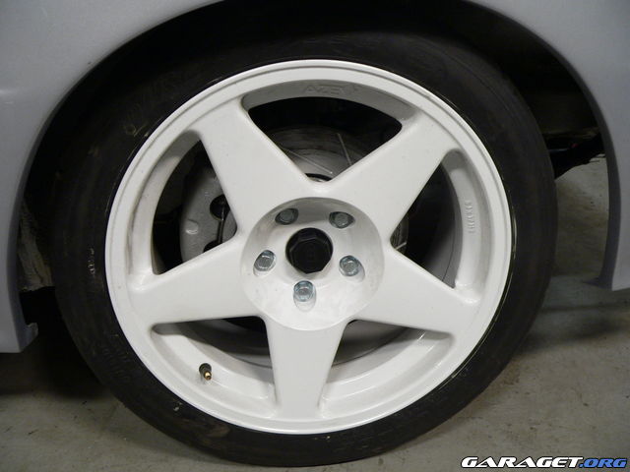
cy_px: 236
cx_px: 315
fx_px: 655
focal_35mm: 36
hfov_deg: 51.4
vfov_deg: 39.7
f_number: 2.8
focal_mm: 6
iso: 200
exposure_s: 1/15
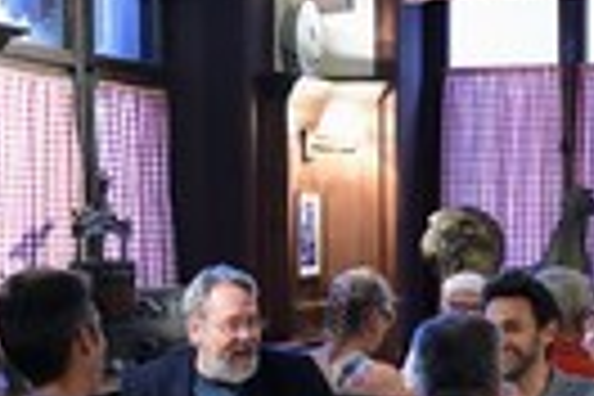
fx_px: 1633
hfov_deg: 20.5
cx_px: 414
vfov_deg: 13.8
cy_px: 310
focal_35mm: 99
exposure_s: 1/15
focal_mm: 31
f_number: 5
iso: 1600
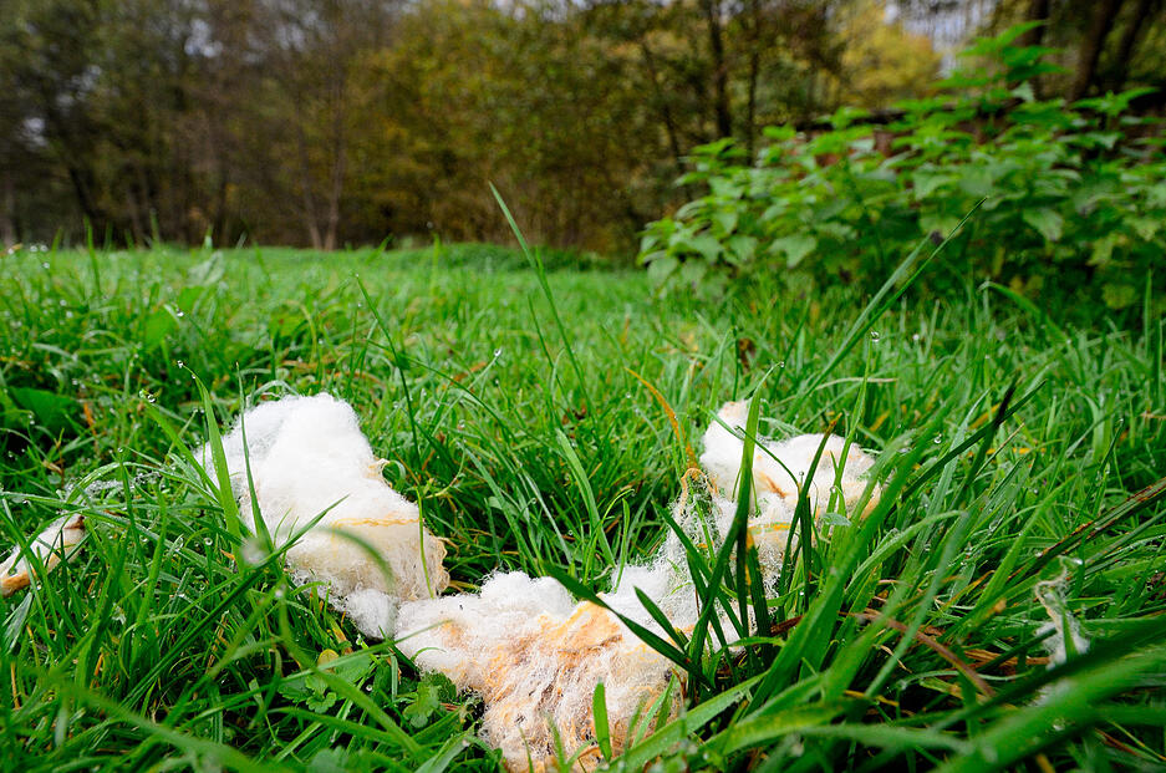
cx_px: 583
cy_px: 386
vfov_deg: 52.9
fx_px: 776
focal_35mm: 24
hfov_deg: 73.8
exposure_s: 1/250
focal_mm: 16
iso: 1000
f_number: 8
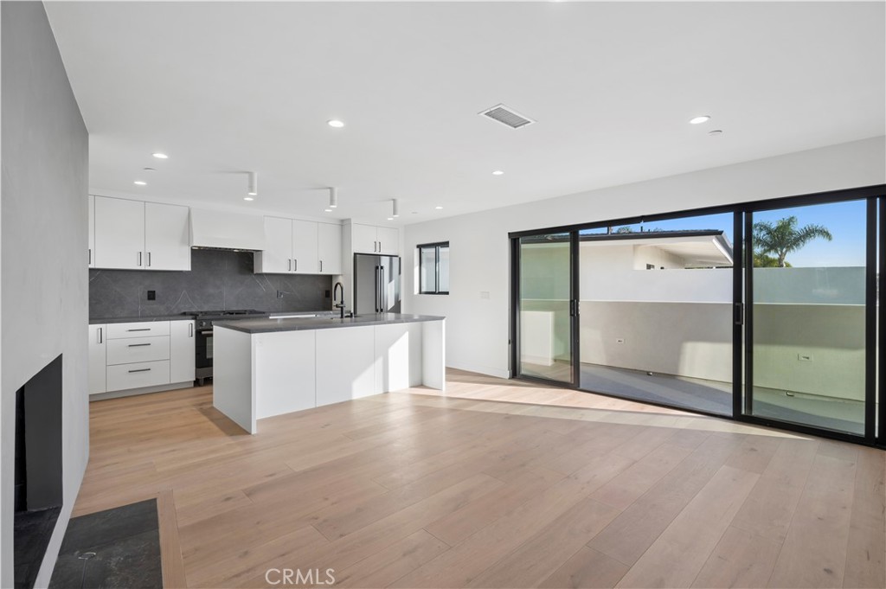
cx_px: 443
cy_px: 294
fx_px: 393
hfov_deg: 96.8
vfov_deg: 73.7
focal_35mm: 16
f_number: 9
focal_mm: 16
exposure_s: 1/100
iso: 160
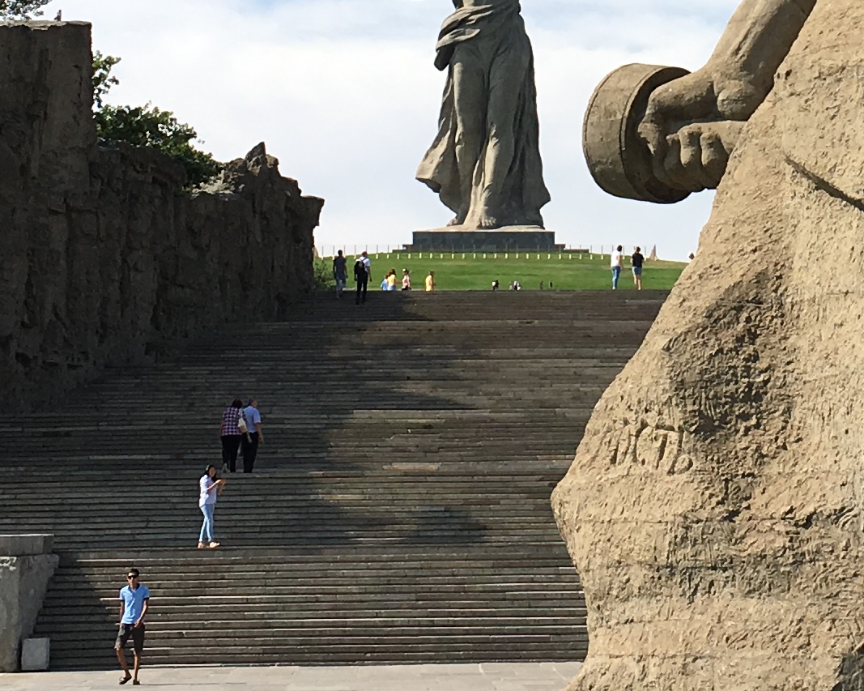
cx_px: 705
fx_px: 2735
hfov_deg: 17.8
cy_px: -88
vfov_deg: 14.0
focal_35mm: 107
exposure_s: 1/1789
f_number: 2.2
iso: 25
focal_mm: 4.15
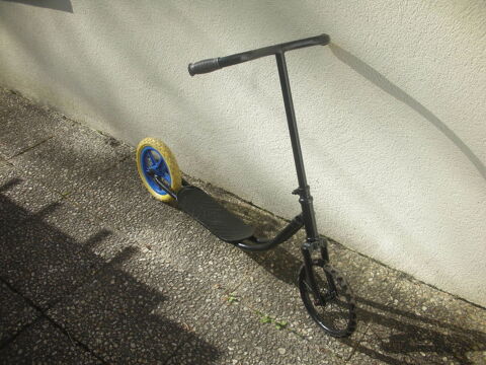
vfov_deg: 40.7
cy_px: 182
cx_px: 243
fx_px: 491
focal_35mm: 35
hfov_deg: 52.6
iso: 50
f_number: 3
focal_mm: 5.8
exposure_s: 1/390
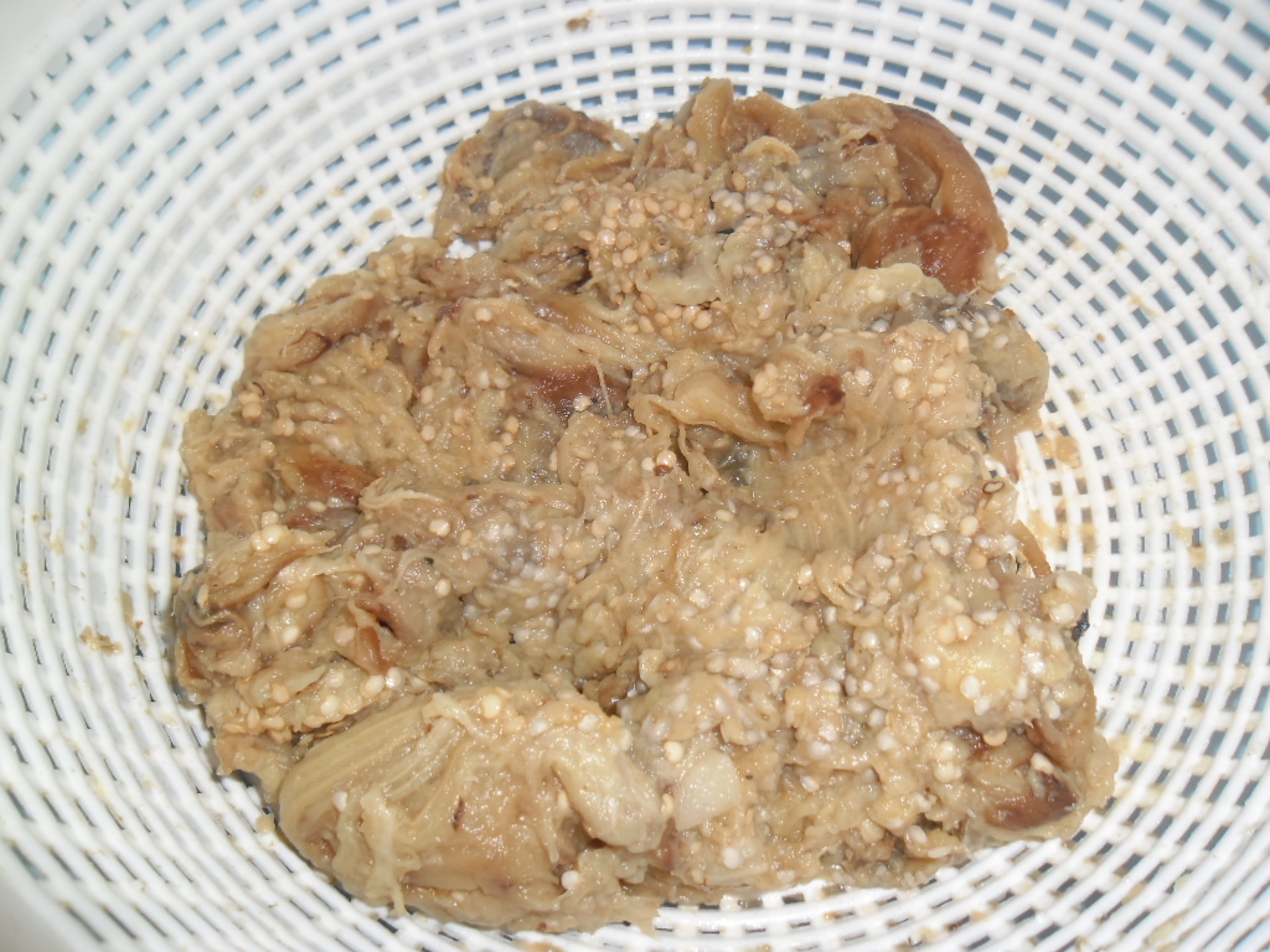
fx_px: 991
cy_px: 476
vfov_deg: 51.4
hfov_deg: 65.3
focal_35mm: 27
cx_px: 635
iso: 80
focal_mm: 4.9
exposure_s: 1/45
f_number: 3.5
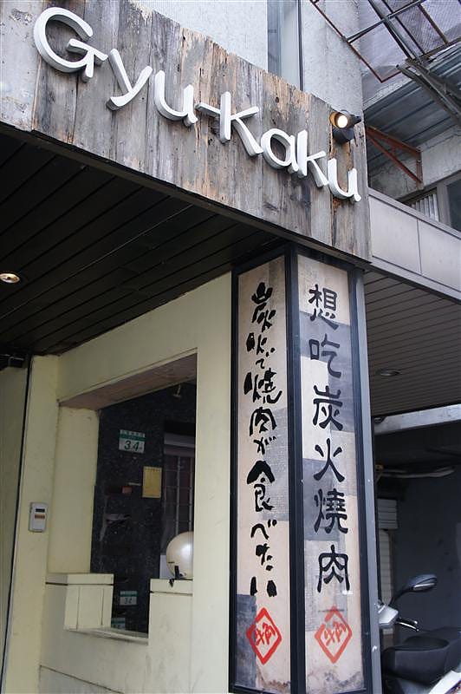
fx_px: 635
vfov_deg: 57.3
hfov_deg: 39.9
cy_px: 347
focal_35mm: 33
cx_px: 230
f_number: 4
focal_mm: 22
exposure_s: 1/160
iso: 200
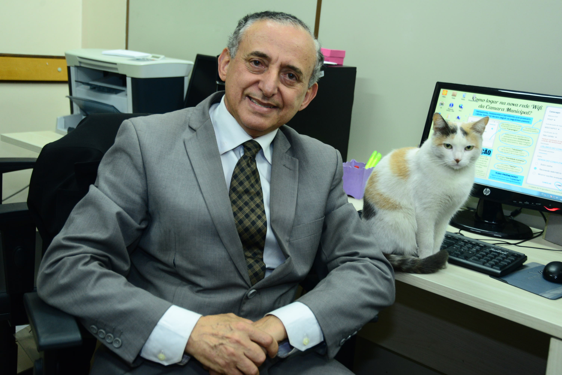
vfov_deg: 28.1
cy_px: 188
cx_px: 281
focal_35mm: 48
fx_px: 750
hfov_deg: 41.1
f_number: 5.6
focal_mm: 48
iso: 1600
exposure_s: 1/60
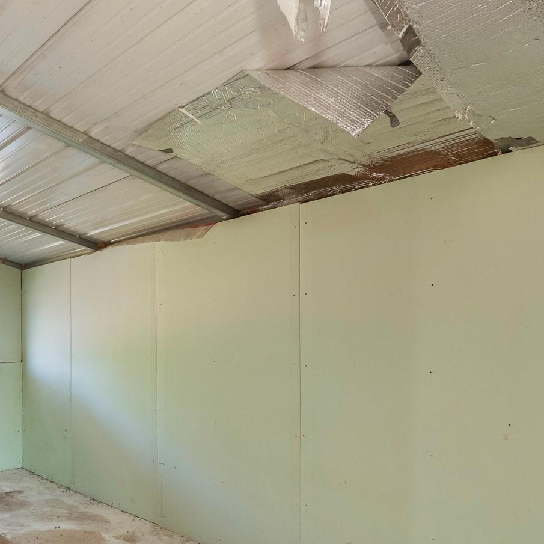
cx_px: 135
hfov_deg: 54.6
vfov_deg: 56.3
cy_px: 353
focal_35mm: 28
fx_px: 498
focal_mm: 7
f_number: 4.5
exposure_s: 1/250
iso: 500
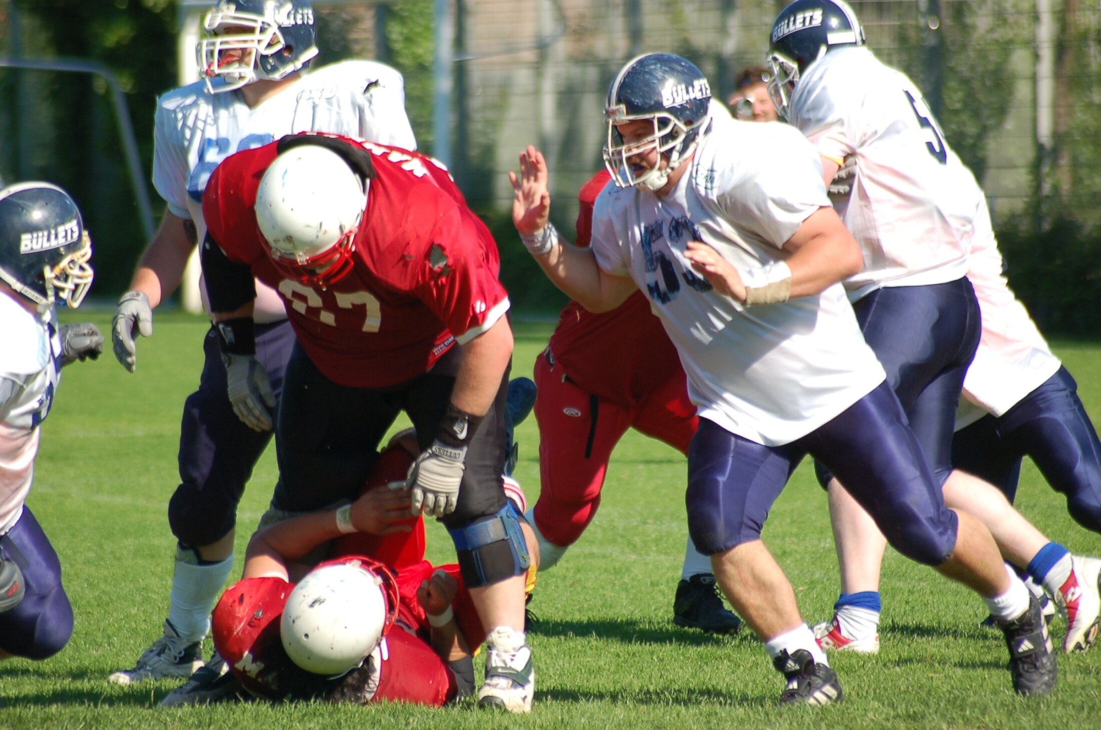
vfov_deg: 3.0
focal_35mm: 450
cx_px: 550
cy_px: 365
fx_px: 13736
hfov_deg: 4.6
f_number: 5.6
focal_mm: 300
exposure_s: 1/1000
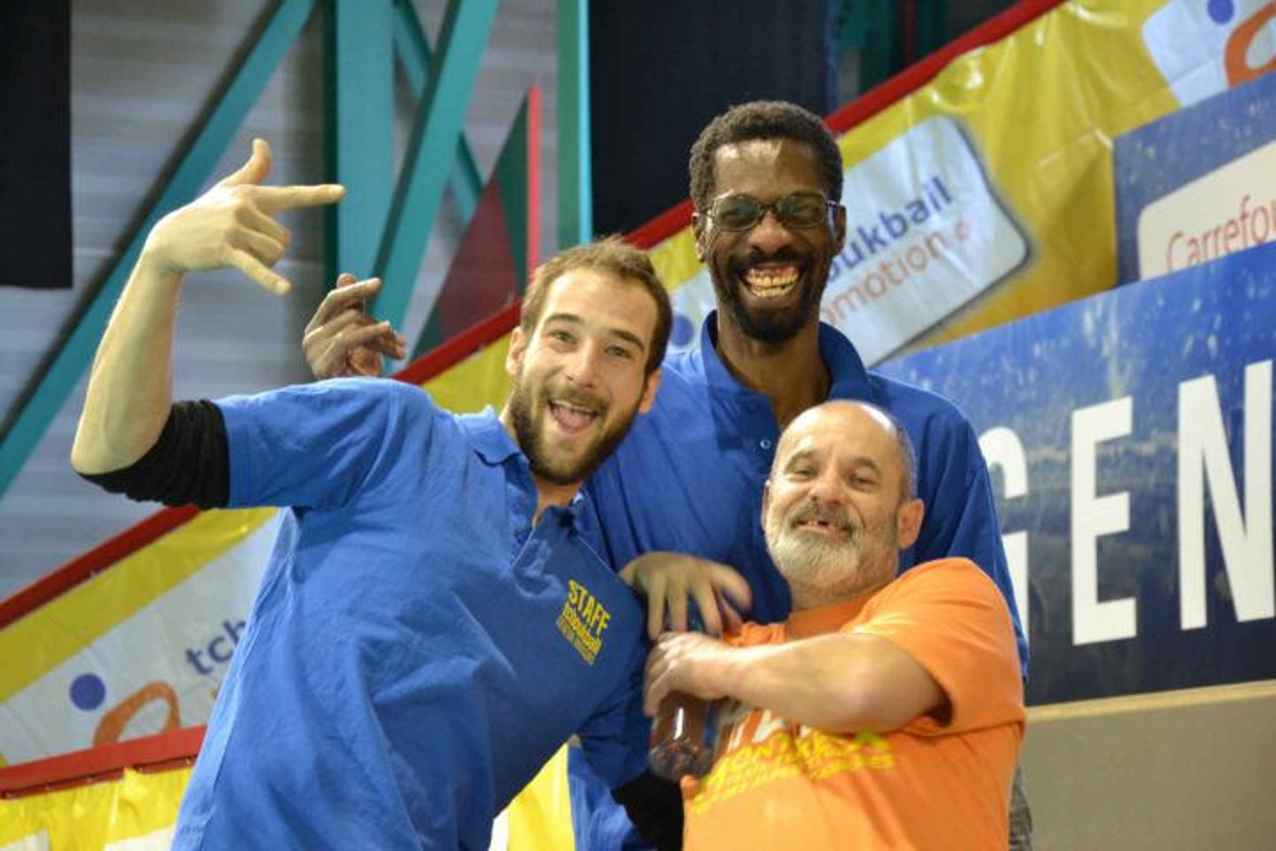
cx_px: 638
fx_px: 4253
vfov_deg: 11.4
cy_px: 426
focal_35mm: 120
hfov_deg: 17.1
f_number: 5.3
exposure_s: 1/30
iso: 1100
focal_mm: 80
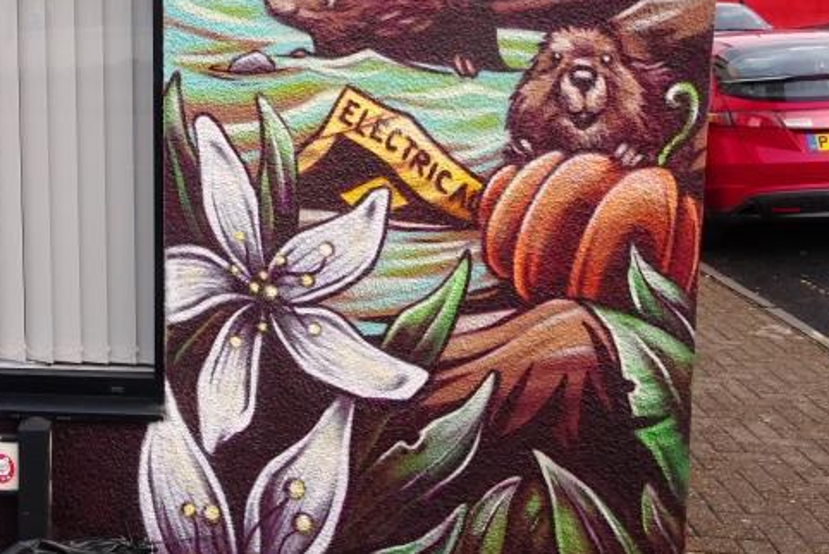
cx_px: 139
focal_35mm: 53
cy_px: 122
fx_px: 1221
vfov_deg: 25.2
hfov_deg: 36.0
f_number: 3.5
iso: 80
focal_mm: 4.1
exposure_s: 1/125
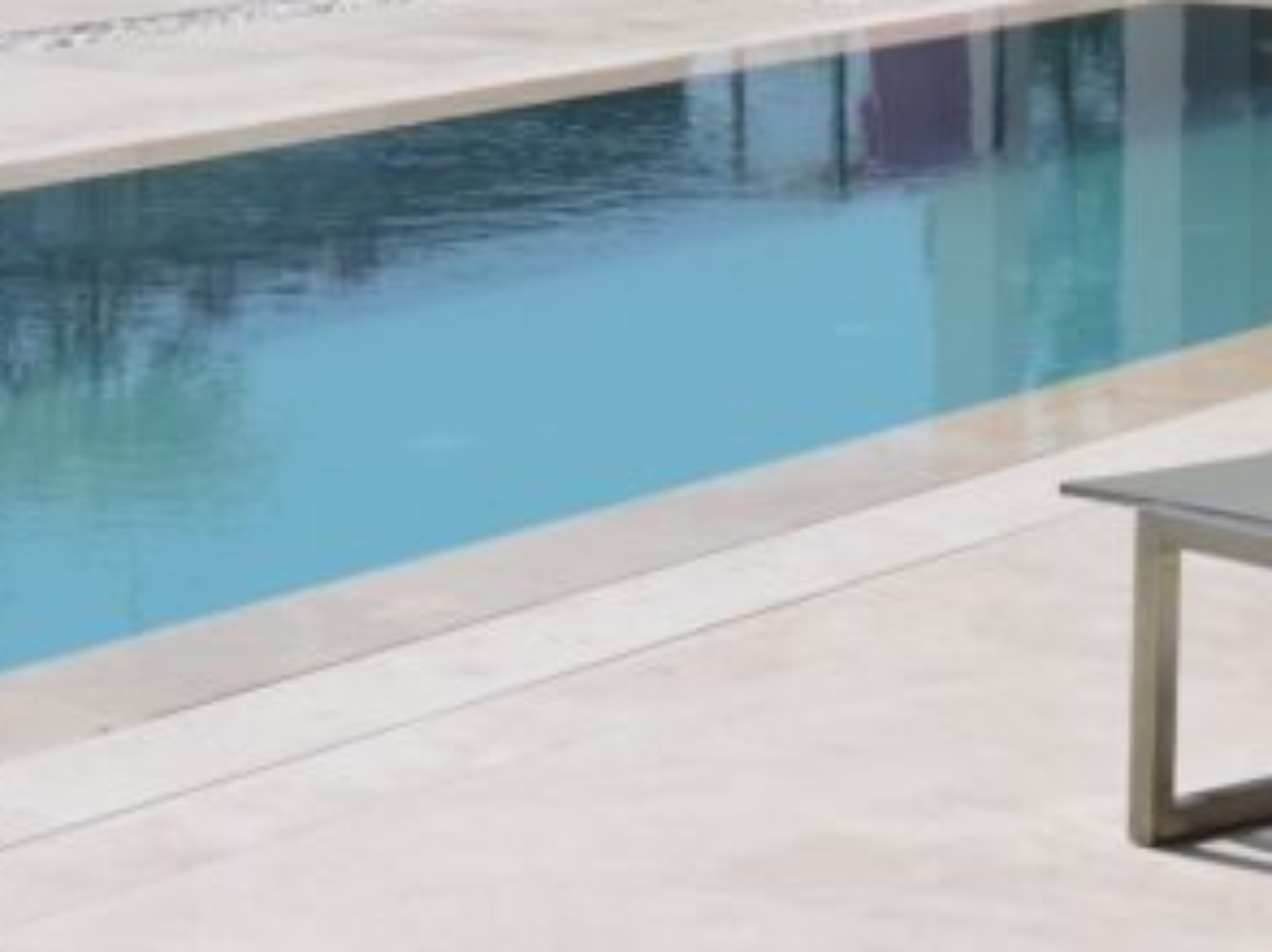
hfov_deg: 12.8
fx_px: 5654
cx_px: 852
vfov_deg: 9.6
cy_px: 281
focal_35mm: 154
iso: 100
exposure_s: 1/1250
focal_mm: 11.6
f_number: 4.8
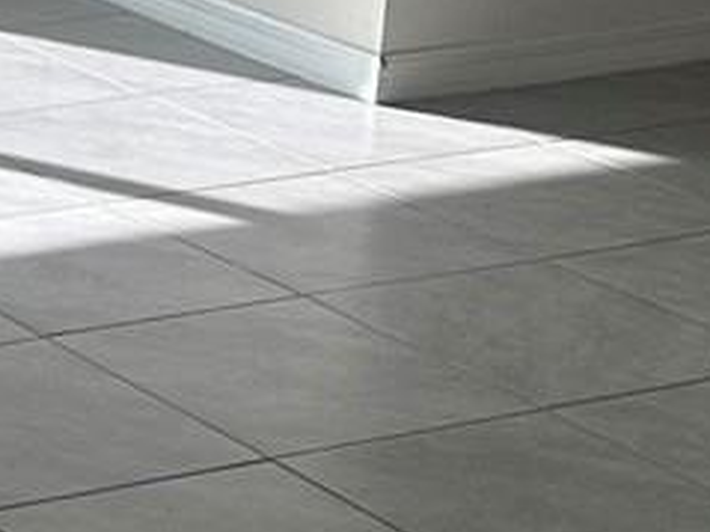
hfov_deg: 11.1
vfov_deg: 9.0
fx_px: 3301
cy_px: -181
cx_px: -722
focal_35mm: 161
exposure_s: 1/797
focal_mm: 6.86
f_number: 1.78
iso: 80
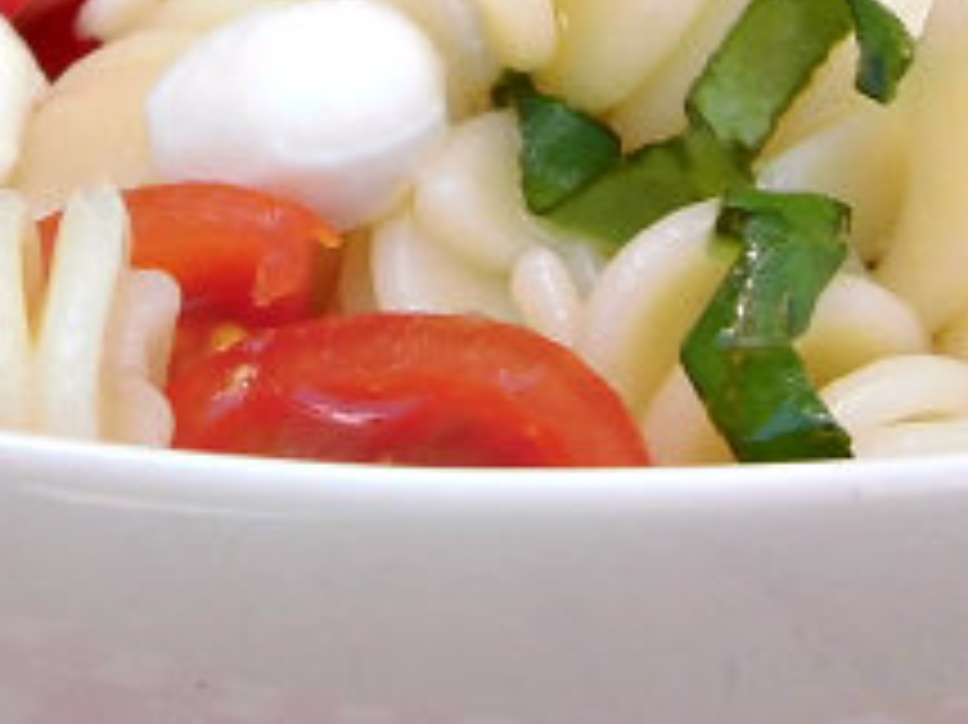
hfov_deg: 11.3
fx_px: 4891
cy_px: -85
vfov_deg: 8.4
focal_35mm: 175
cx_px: 284
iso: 100
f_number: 3.4
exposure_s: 1/400
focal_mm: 8.3
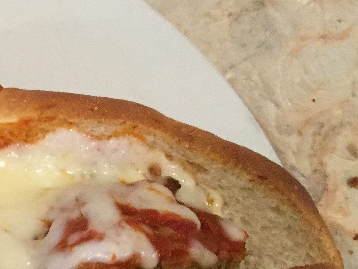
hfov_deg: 17.0
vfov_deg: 14.0
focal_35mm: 104
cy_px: 276
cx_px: -192
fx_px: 1076
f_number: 2.4
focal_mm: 3.3
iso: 160
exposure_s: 1/33
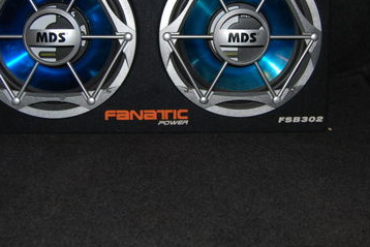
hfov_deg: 33.9
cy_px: 51
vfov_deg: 22.7
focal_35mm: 59
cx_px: 203
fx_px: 607
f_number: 3.8
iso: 200
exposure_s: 1/60
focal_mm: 22
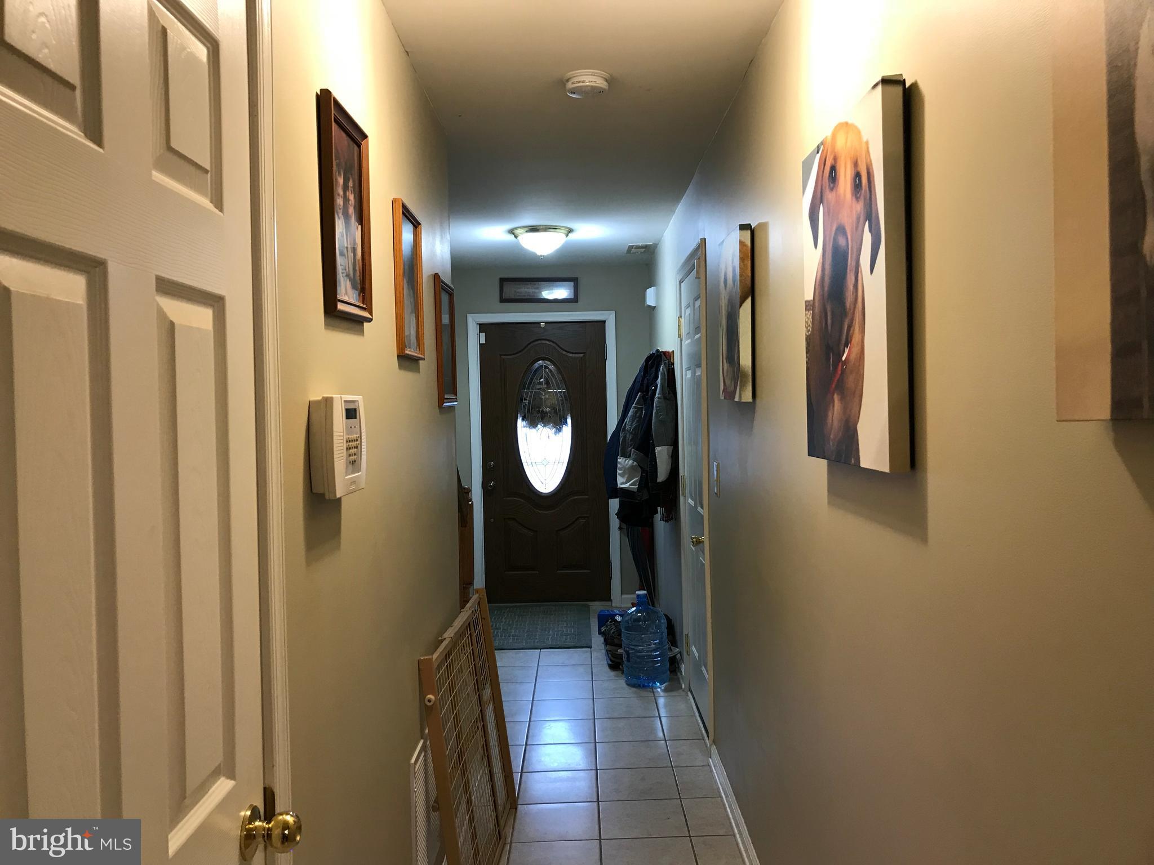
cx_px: 577
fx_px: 933
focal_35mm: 28
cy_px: 432
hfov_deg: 63.4
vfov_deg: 49.7
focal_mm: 3.99
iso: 40
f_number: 1.8
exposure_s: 1/20
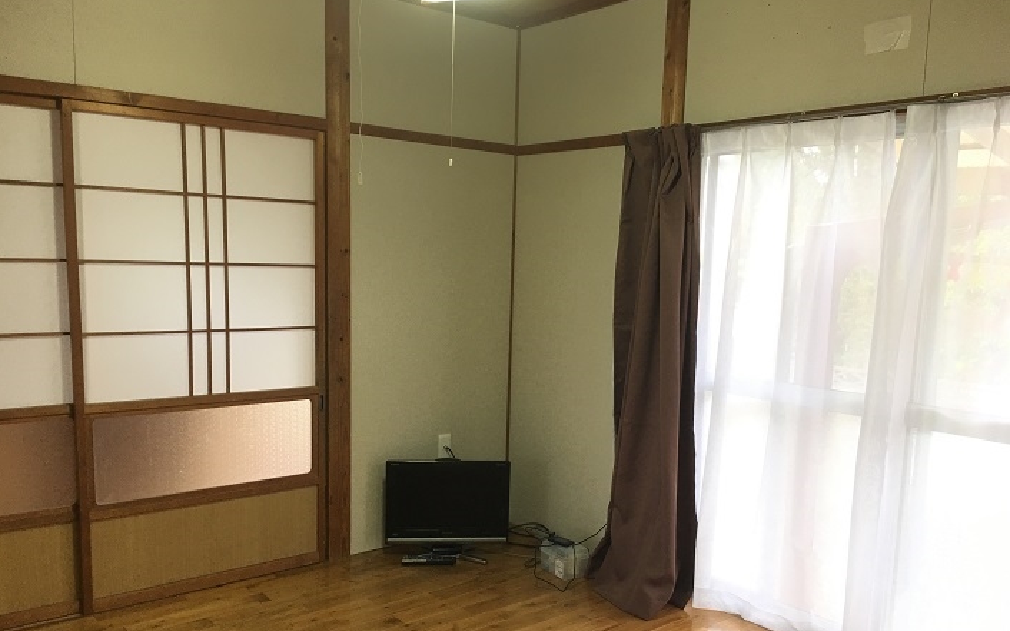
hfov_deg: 61.2
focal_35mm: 31
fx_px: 853
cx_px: 504
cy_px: 378
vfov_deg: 40.4
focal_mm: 4.15
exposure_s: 1/15
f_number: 2.2
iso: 25
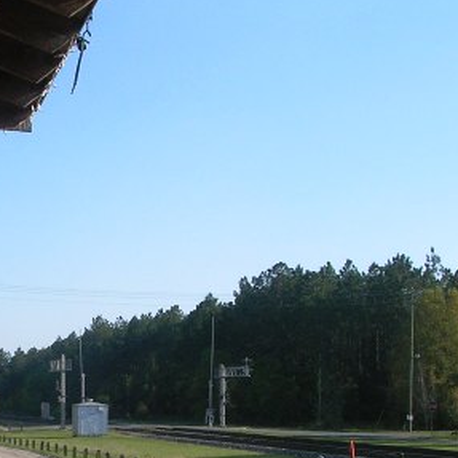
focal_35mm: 84
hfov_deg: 20.0
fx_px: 1257
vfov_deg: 20.2
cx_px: -1
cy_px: 420
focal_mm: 5.8
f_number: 5.6
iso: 50
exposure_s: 1/265
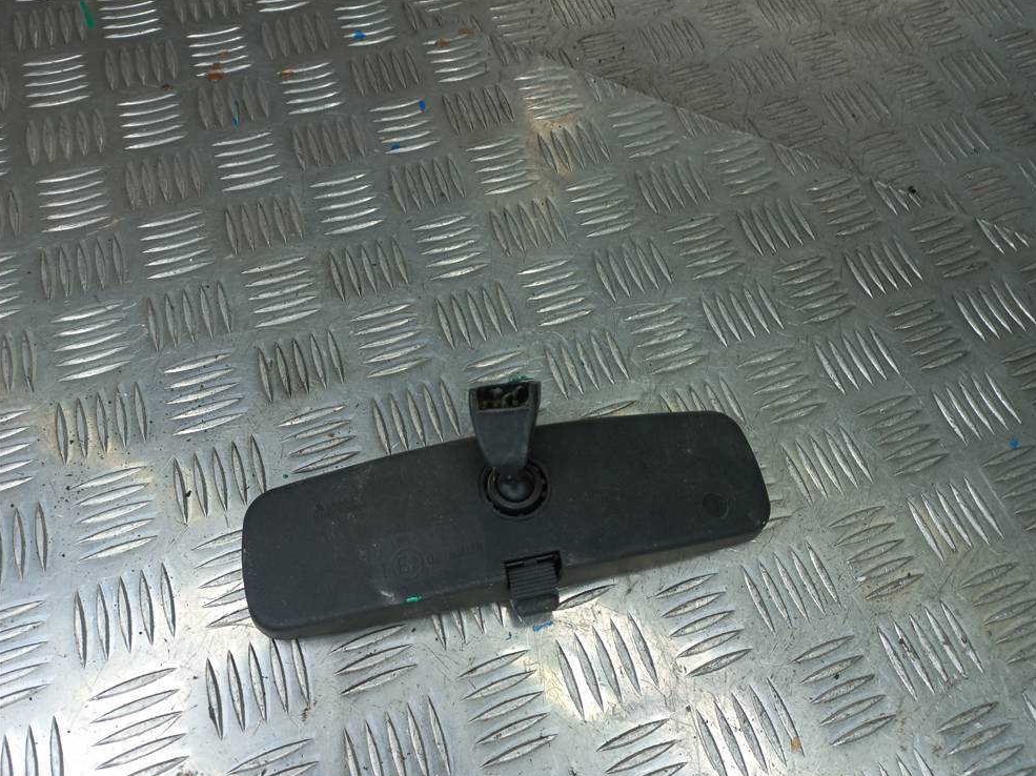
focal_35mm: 26
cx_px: 534
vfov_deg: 53.0
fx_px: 778
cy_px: 400
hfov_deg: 67.3
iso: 25
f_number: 1.8
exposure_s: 1/100
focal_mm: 4.6
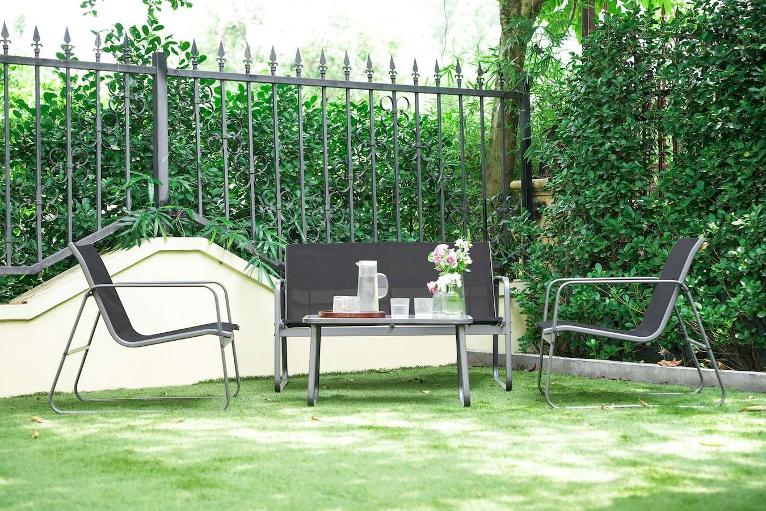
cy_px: 256
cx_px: 383
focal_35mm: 70
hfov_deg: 28.8
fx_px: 1489
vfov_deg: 19.5
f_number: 4
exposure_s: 1/100
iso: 200
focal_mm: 70
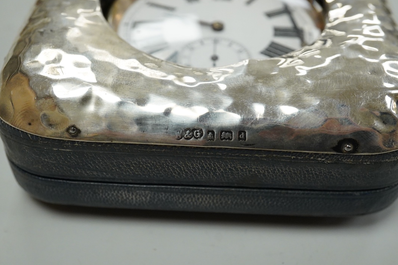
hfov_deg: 41.1
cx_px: 204
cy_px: 130
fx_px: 531
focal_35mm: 48
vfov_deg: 28.1
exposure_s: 1/400
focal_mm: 30
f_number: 10
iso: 3200
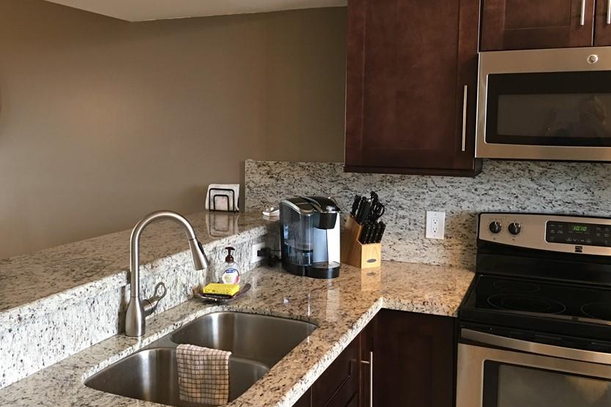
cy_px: 183
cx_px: 258
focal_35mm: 37
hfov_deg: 51.7
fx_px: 628
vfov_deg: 35.9
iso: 50
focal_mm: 4.15
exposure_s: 1/15
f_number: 2.2
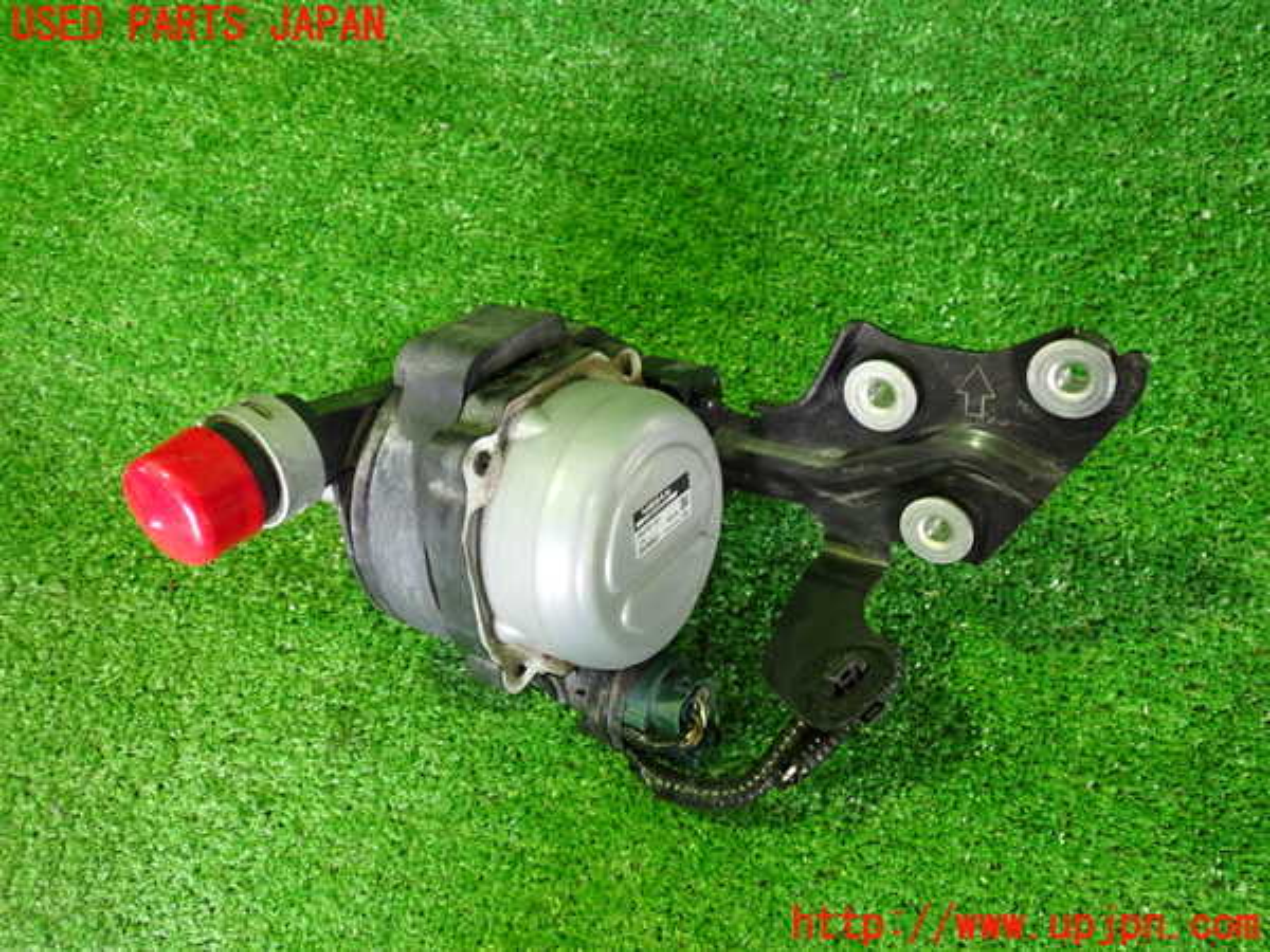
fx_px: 1101
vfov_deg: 46.8
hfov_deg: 60.0
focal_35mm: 30
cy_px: 476
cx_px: 635
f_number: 2.3
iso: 800
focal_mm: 5.4
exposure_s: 1/30
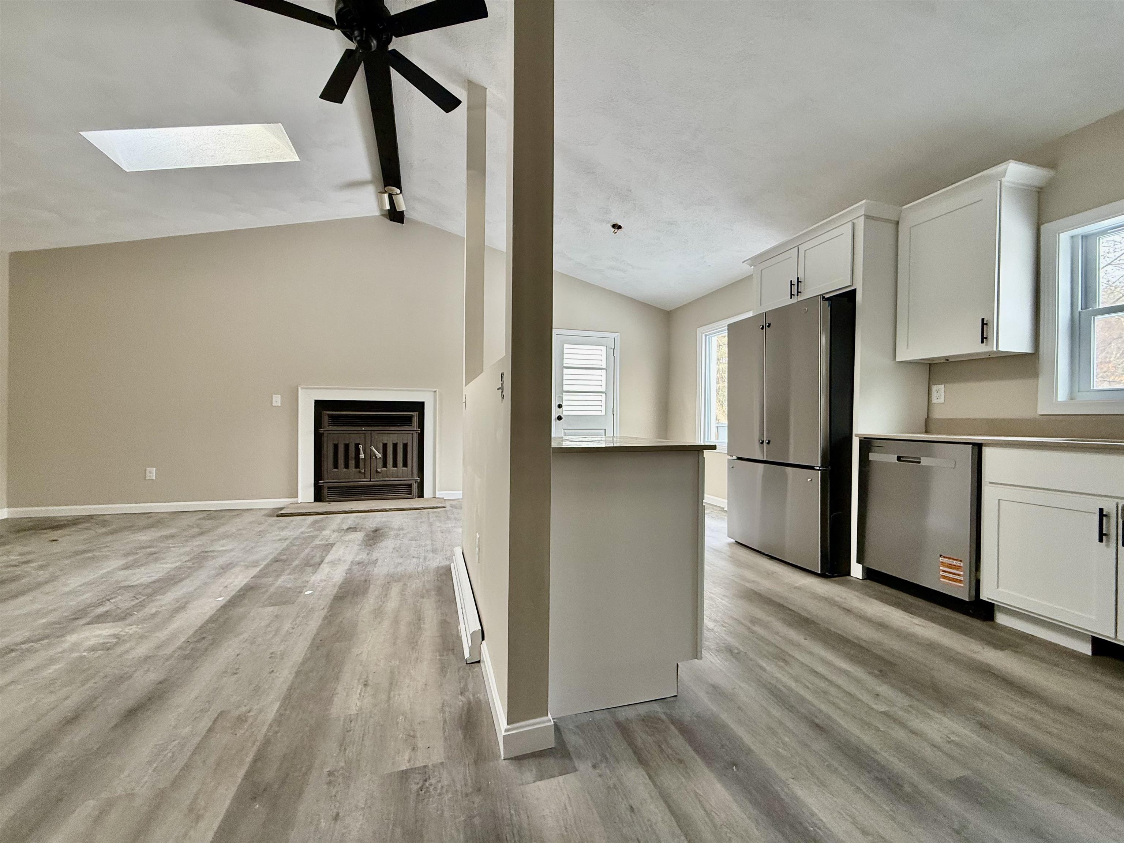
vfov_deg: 85.7
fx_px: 455
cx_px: 562
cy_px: 422
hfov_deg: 102.1
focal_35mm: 14
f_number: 2.2
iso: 160
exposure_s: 1/99
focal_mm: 2.22
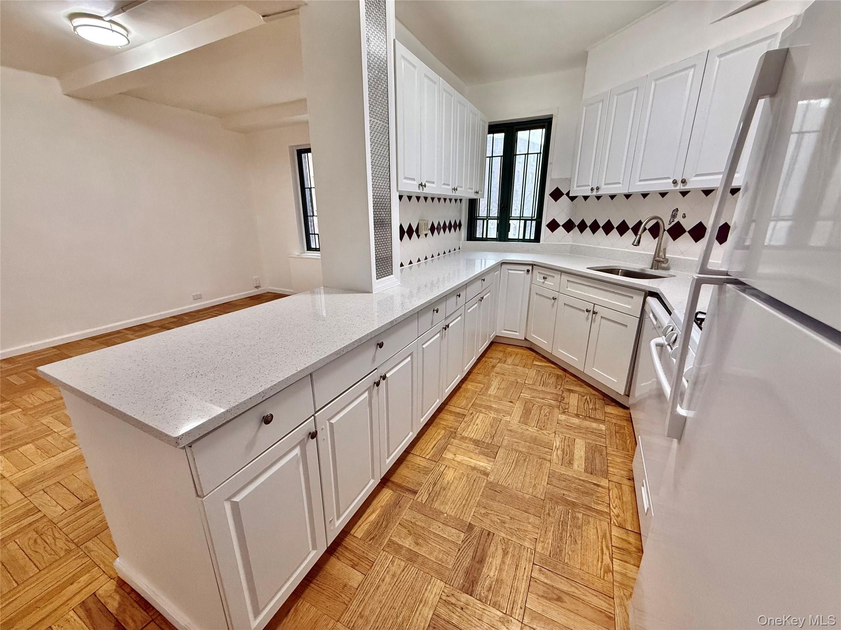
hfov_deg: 102.1
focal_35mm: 14
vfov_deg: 85.7
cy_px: 315
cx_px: 420
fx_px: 340
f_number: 2.2
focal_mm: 2.22
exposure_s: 1/120
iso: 320
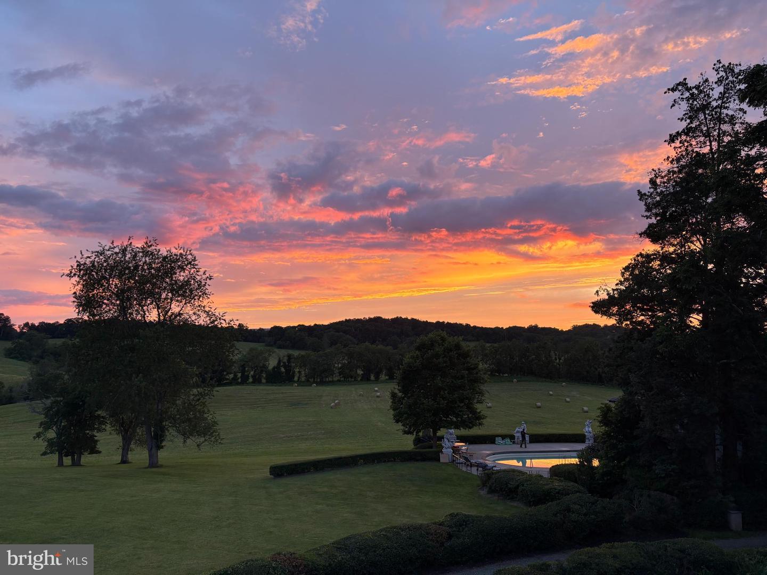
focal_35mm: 26
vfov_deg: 53.1
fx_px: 576
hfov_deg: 67.3
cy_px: 288
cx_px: 384
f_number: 1.6
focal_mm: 5.96
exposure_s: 1/140
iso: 64
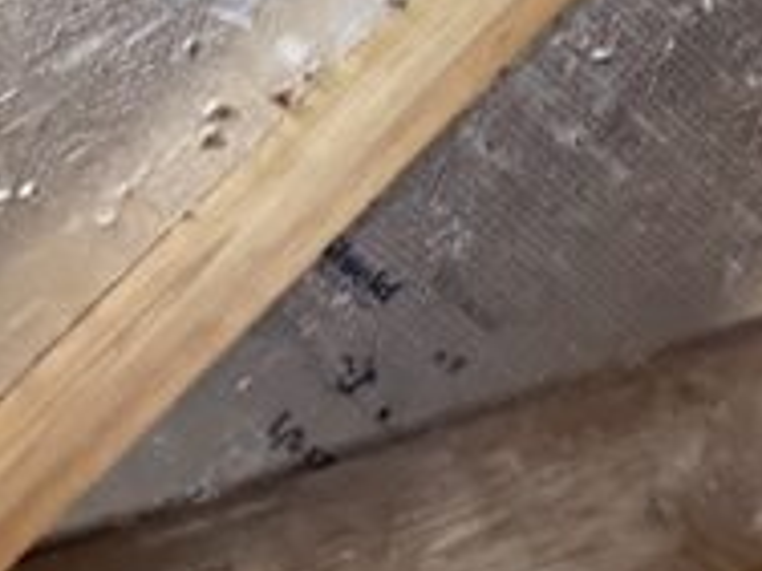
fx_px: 2884
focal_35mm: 131
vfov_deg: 10.3
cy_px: -603
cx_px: 1808
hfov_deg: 12.2
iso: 640
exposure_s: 1/60
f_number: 1.78
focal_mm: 6.76
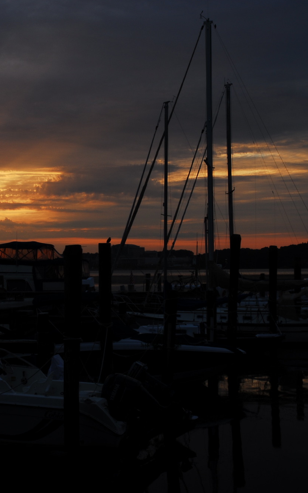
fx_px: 806
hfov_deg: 21.5
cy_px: 247
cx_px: 96
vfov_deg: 34.0
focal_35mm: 60
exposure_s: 1/6
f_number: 22
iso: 100
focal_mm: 26
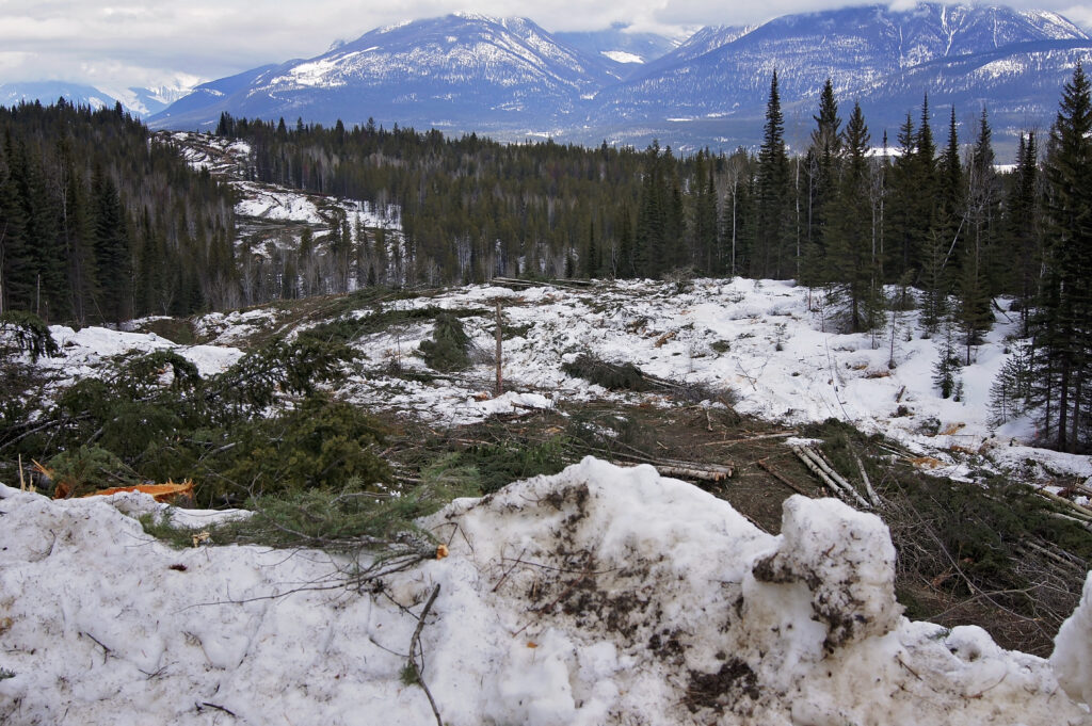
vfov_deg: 29.8
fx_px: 1364
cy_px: 363
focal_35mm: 45
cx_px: 546
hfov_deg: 43.6
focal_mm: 30
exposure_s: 1/160
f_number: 8
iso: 100
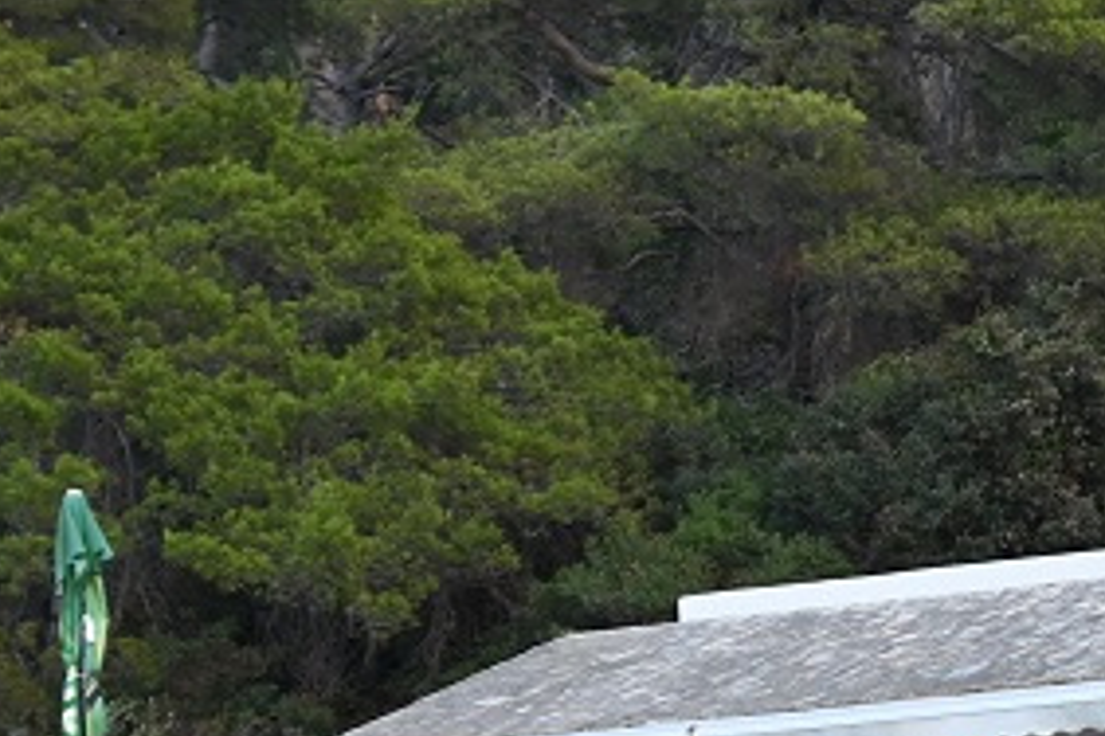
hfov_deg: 4.3
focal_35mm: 470
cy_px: 957
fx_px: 14425
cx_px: 2171
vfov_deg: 2.9
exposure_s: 1/320
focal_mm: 102
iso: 400
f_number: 4.5
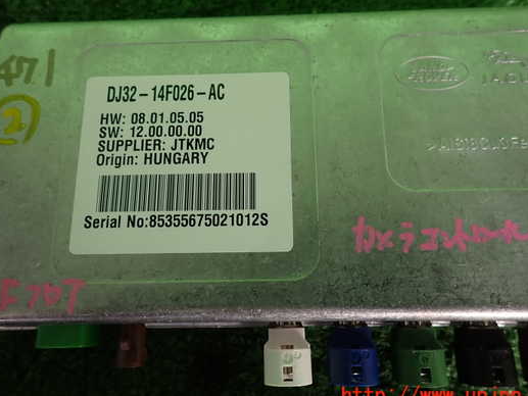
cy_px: 180
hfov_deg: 61.6
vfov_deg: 48.2
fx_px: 442
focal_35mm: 29
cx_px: 266
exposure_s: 1/60
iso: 125
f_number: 2
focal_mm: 4.5
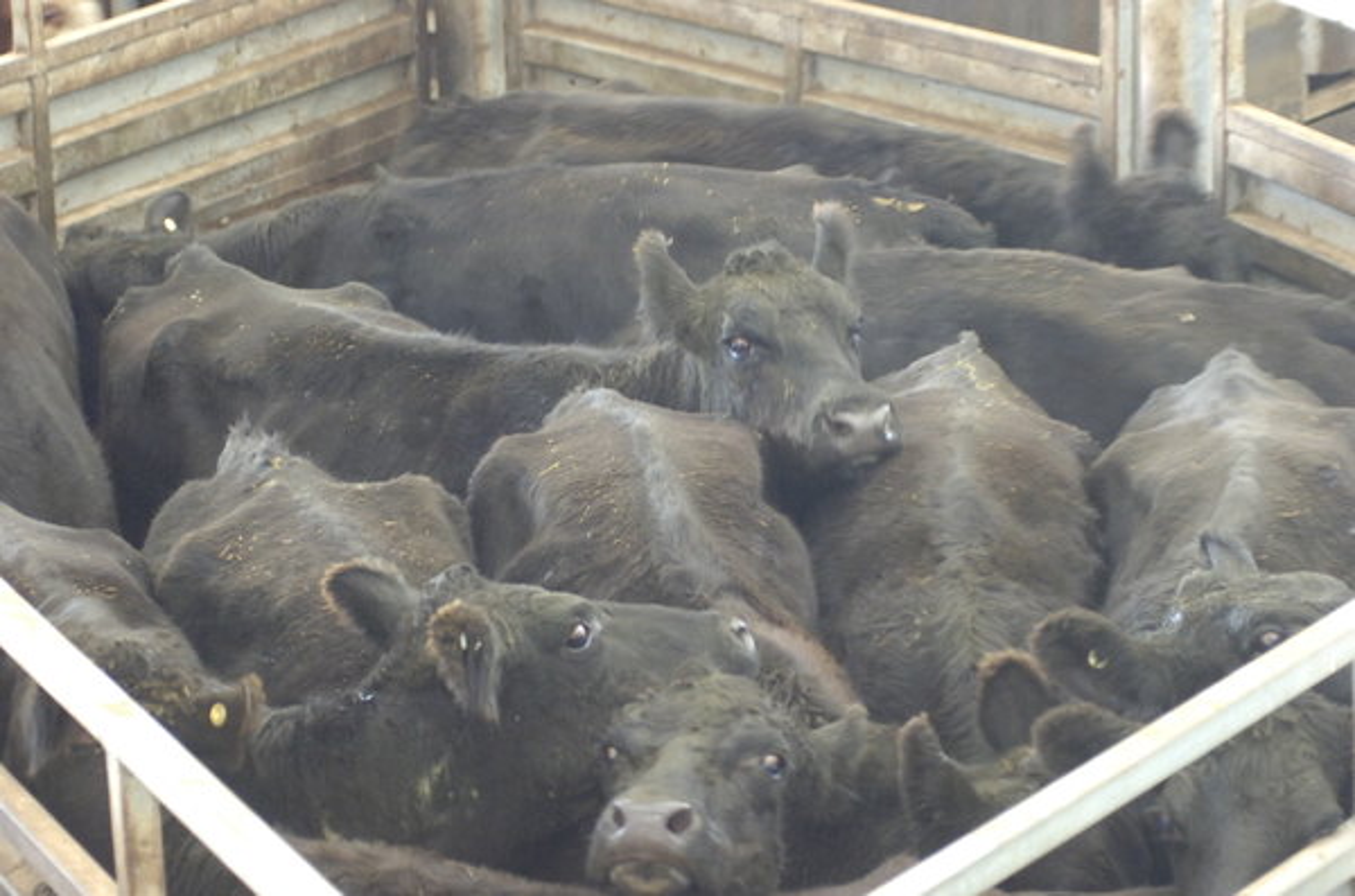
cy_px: 448
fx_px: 4506
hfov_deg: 17.1
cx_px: 678
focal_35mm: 120
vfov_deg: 11.4
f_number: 3.5
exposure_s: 1/15
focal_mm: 80
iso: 1250
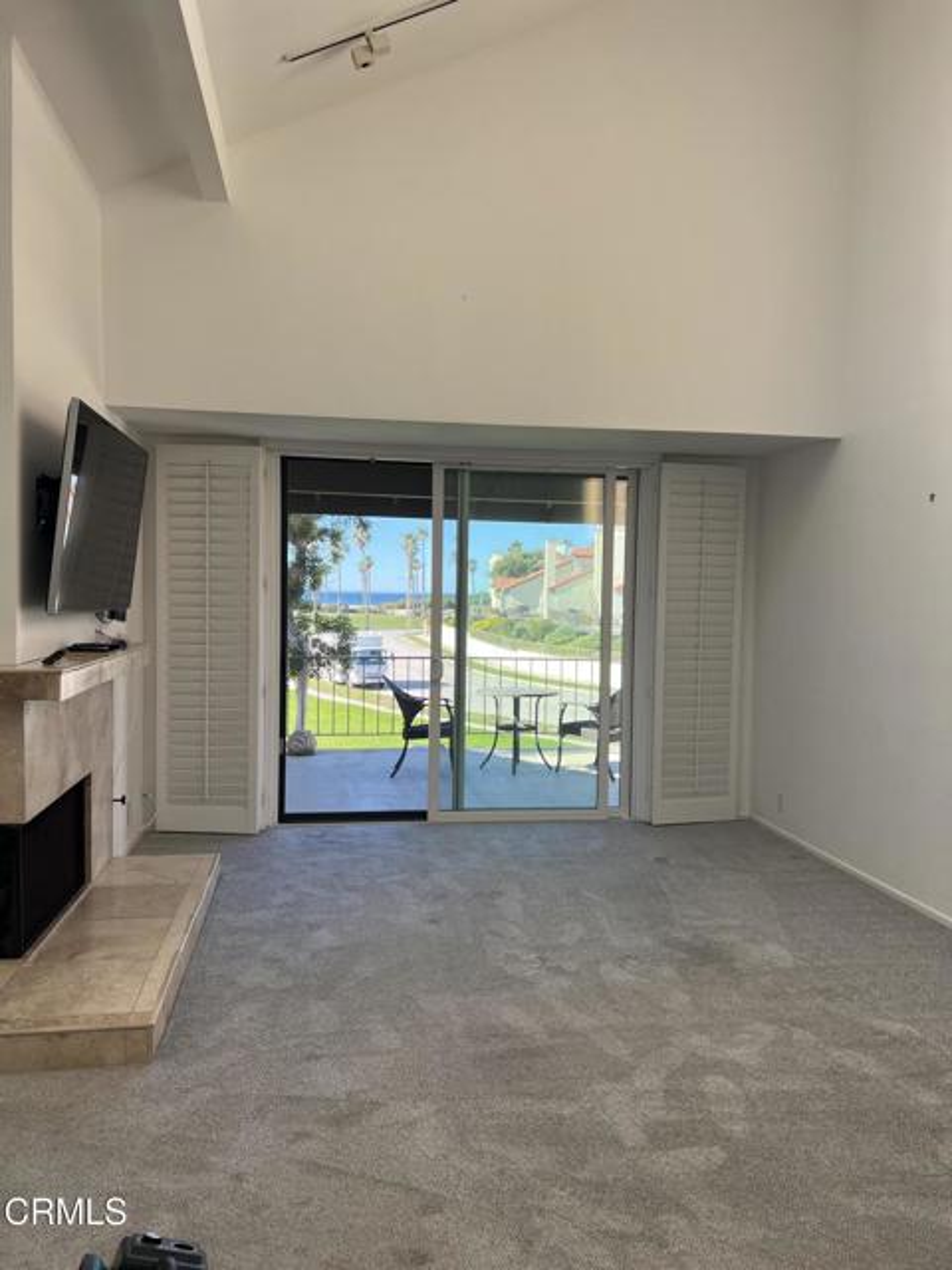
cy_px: 635
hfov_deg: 53.1
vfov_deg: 67.3
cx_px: 476
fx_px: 953
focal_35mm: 26
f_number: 1.5
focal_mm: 5.7
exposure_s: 1/458
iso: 50
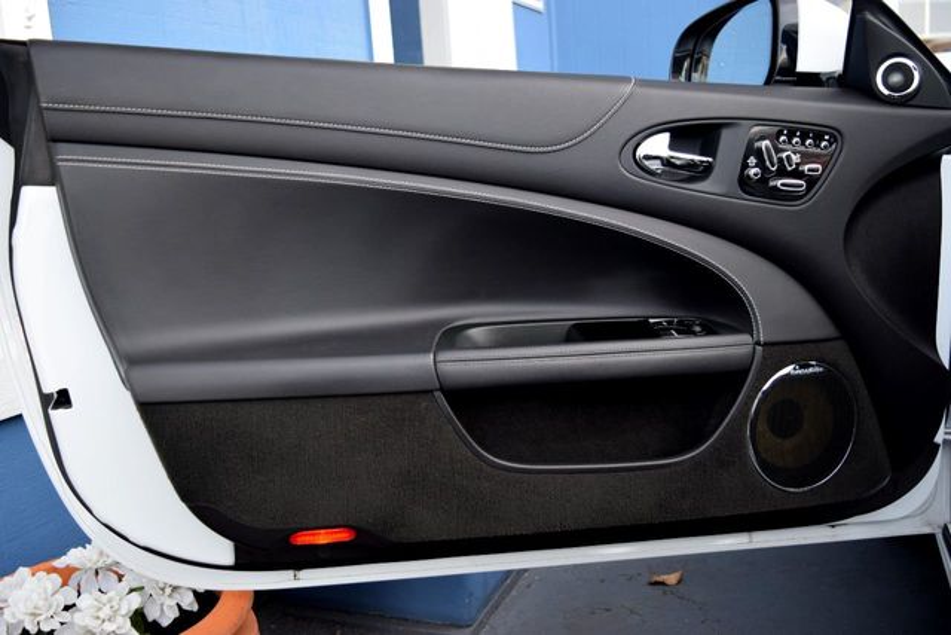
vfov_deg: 38.4
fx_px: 912
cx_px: 476
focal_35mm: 34
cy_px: 318
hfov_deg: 55.1
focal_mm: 23
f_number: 4
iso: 400
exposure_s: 1/60
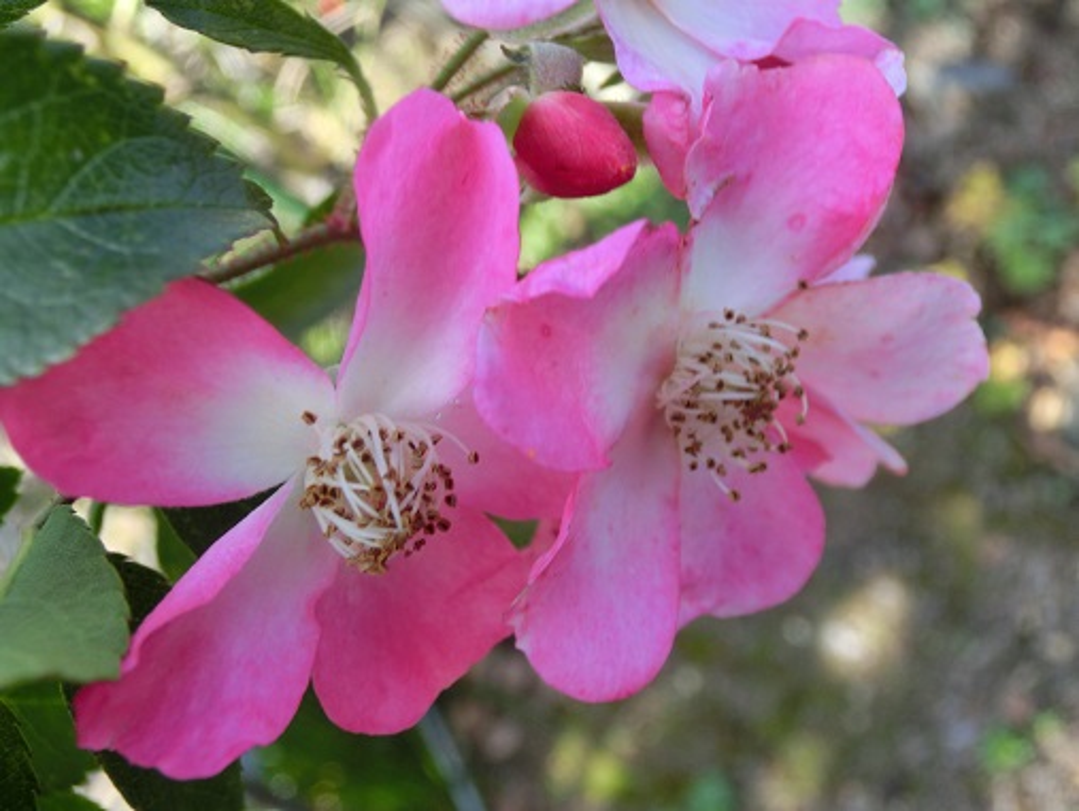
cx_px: 540
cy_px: 406
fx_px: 1154
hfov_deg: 50.1
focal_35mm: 37
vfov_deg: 38.7
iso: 160
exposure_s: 1/250
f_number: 4.1
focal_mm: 6.5
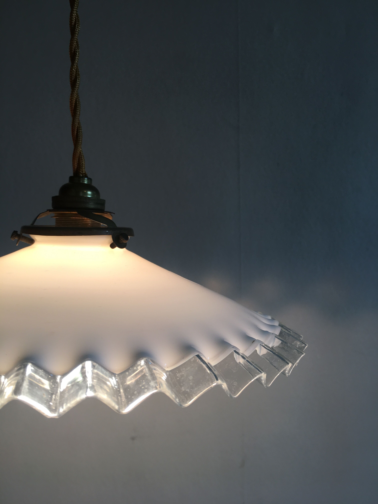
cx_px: 189
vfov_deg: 61.7
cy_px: 252
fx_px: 422
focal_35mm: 29
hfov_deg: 48.2
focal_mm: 4.15
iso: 25
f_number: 2.2
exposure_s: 1/50
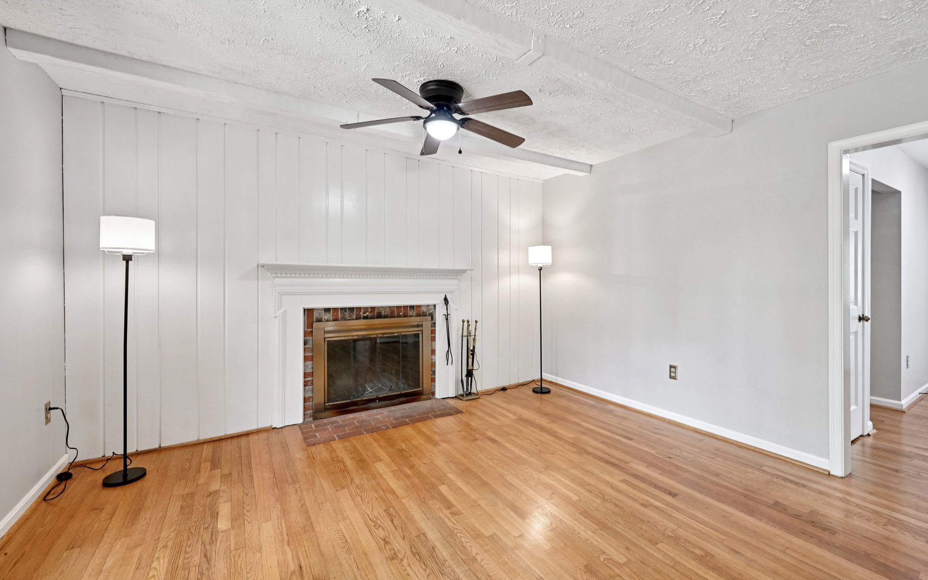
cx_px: 474
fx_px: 379
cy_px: 275
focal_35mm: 15
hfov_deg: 101.5
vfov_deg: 74.7
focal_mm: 14
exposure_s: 1/15
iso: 360
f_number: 8
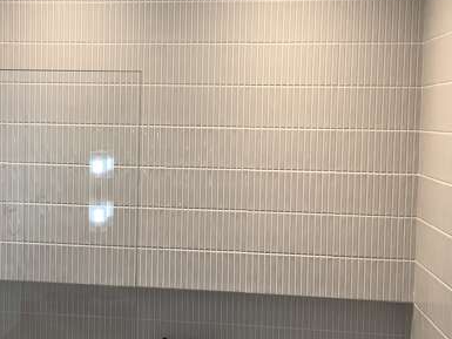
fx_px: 718
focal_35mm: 55
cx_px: 130
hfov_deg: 34.4
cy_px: 151
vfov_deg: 26.6
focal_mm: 3.3
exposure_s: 1/60
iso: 100
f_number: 2.4
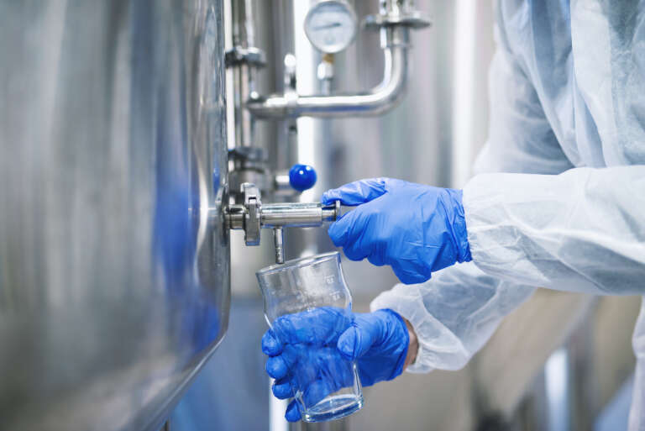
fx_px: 896
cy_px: 216
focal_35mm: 50
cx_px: 322
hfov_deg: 39.6
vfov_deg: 27.0
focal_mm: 50
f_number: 1.8
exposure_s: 1/200
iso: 500
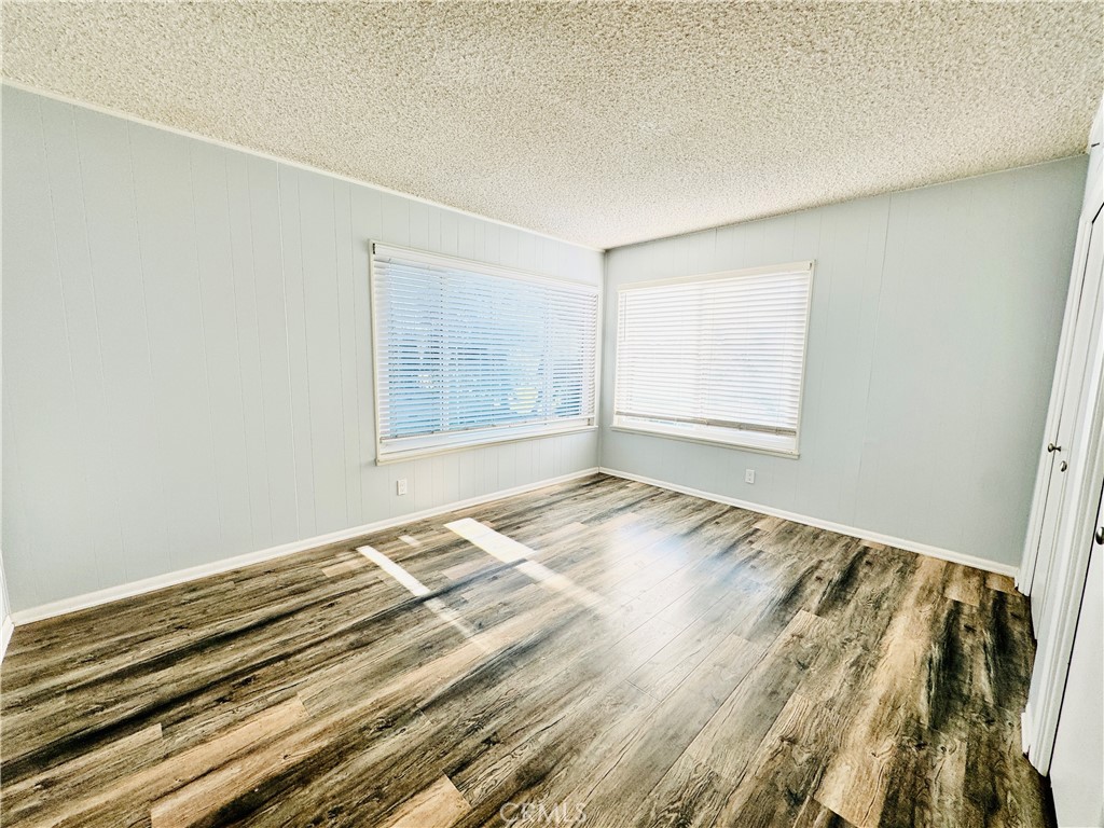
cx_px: 552
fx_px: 446
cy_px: 414
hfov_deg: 102.1
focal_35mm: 14
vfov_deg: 85.7
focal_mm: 2.22
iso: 40
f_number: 2.2
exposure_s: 1/106
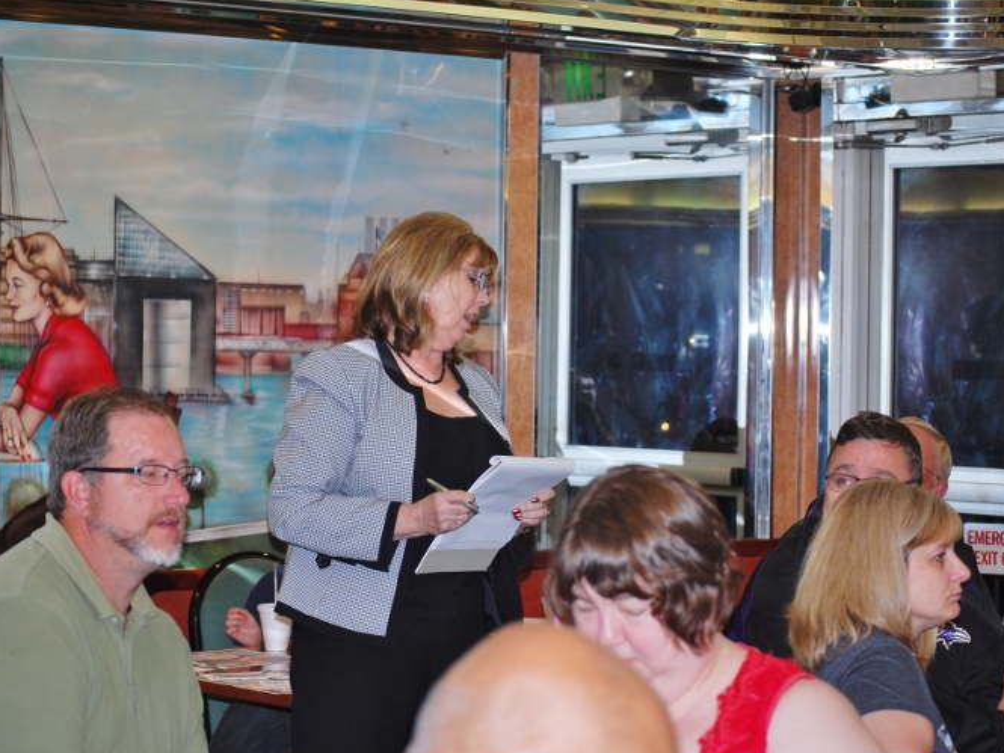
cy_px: 376
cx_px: 525
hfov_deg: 20.5
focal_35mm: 96
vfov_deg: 15.5
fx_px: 2773
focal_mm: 55
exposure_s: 1/60
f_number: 4
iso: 280
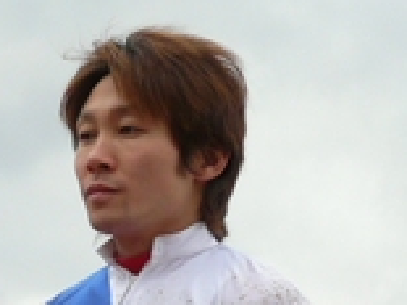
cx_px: -60
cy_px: 279
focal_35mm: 231
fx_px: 2714
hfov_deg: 8.5
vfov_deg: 6.4
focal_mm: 12
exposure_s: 1/320
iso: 100
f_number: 3.2
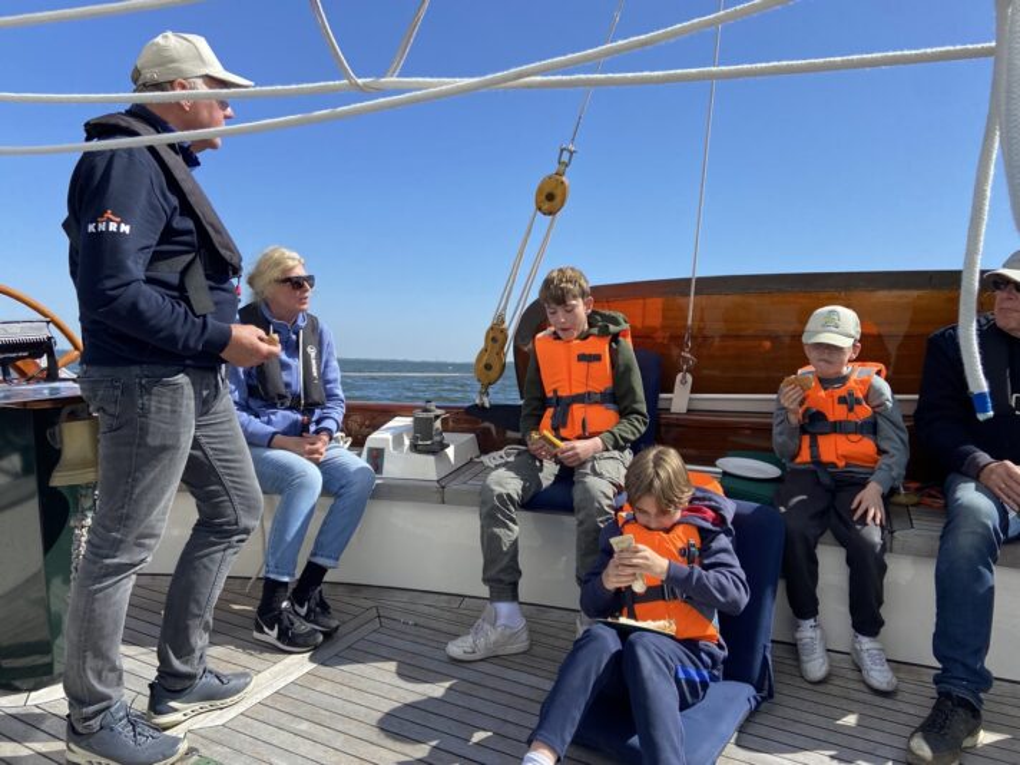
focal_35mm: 26
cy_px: 382
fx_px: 766
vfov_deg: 53.1
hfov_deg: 67.3
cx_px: 510
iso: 32
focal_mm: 4.25
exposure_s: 1/2315
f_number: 1.8
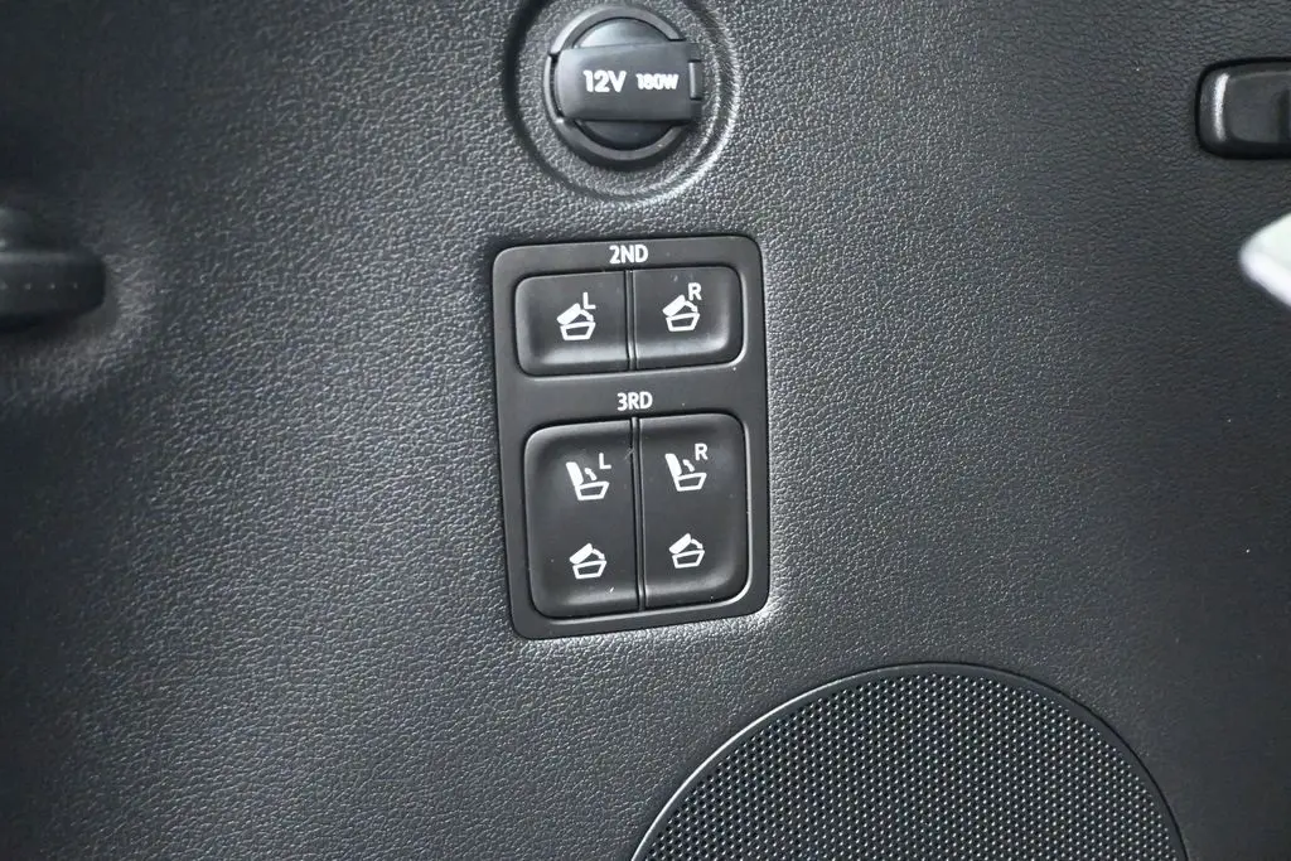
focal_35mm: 38
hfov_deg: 51.3
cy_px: 430
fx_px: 1345
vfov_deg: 35.5
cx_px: 646
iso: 12800
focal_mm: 25
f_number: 4.2
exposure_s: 1/40
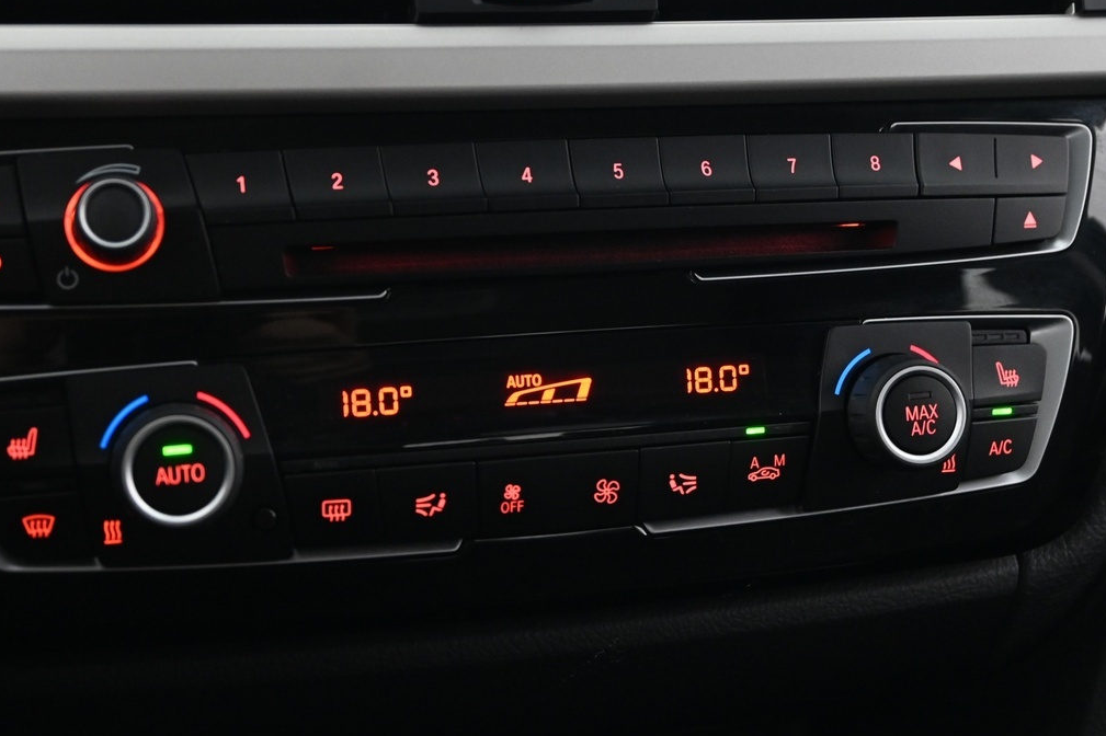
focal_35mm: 54
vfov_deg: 24.9
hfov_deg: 36.8
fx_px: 1665
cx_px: 561
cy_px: 334
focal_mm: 22.5
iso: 1600
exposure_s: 1/13
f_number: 4
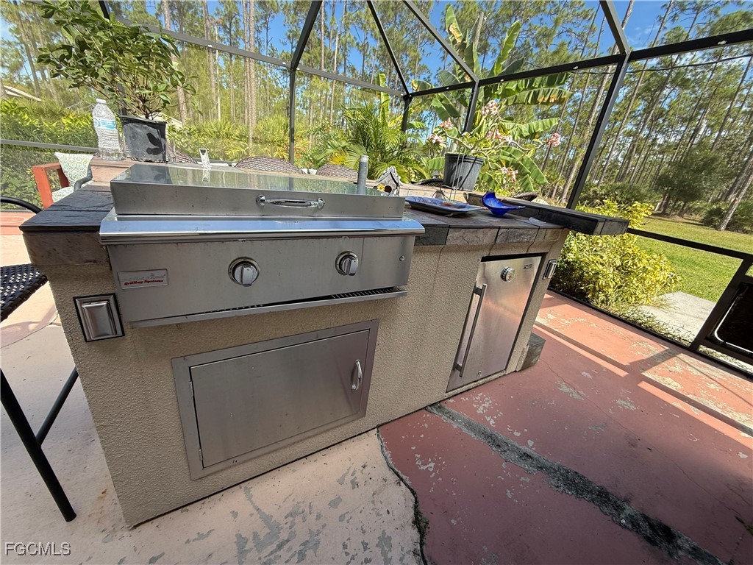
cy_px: 282
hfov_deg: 102.1
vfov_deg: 85.7
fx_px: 305
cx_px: 376
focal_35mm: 14
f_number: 2.2
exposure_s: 1/239
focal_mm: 2.22
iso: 50
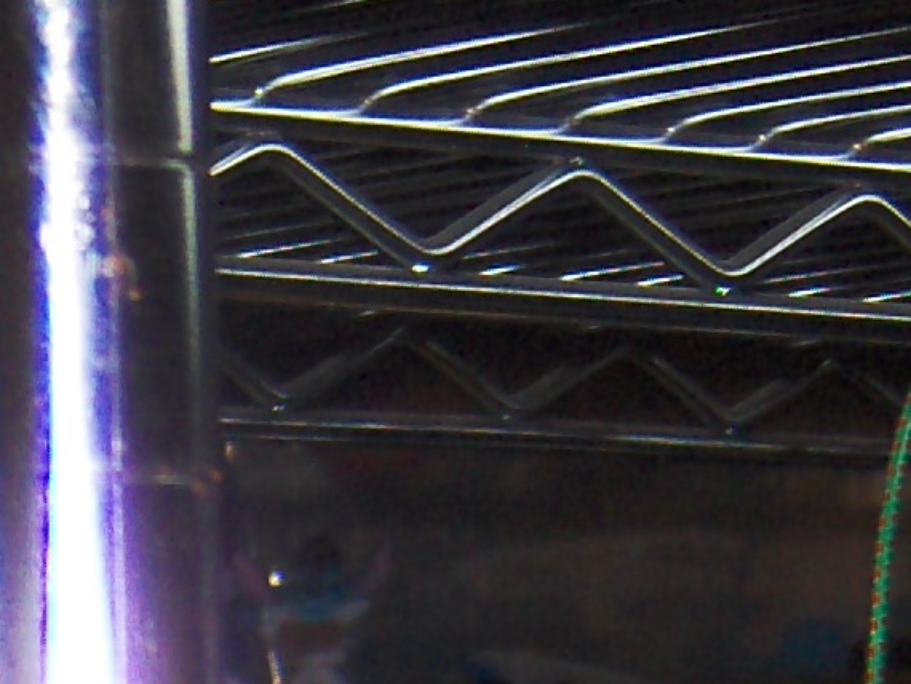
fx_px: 5898
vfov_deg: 6.4
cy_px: 1427
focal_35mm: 224
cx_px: -758
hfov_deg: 8.5
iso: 100
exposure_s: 1/60
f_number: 2.8
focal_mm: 7.5
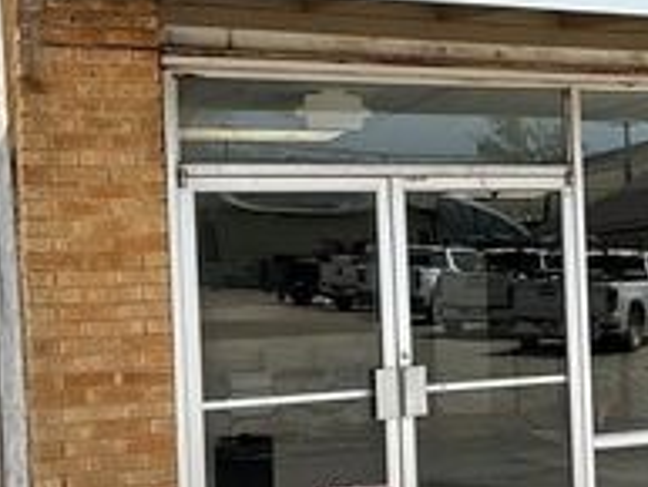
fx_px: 1405
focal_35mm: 75
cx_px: 668
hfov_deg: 24.6
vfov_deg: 19.6
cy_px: 294
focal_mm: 3
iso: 25
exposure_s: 1/912
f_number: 1.8
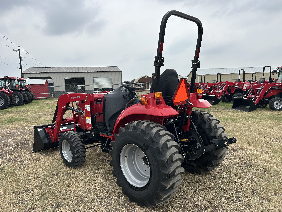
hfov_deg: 67.3
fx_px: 212
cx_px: 141
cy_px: 106
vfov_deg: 53.1
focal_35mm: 26
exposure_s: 1/2632
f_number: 1.5
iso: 50
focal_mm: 5.7
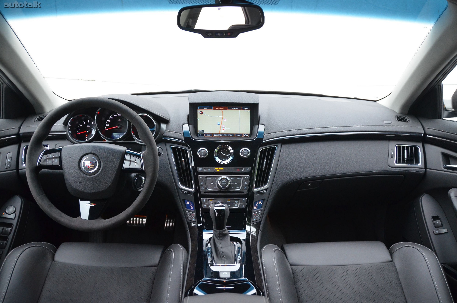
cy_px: 152
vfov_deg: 47.7
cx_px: 228
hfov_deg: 67.5
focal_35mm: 27
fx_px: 342
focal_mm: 18
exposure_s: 1/400
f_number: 3.5
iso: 1600
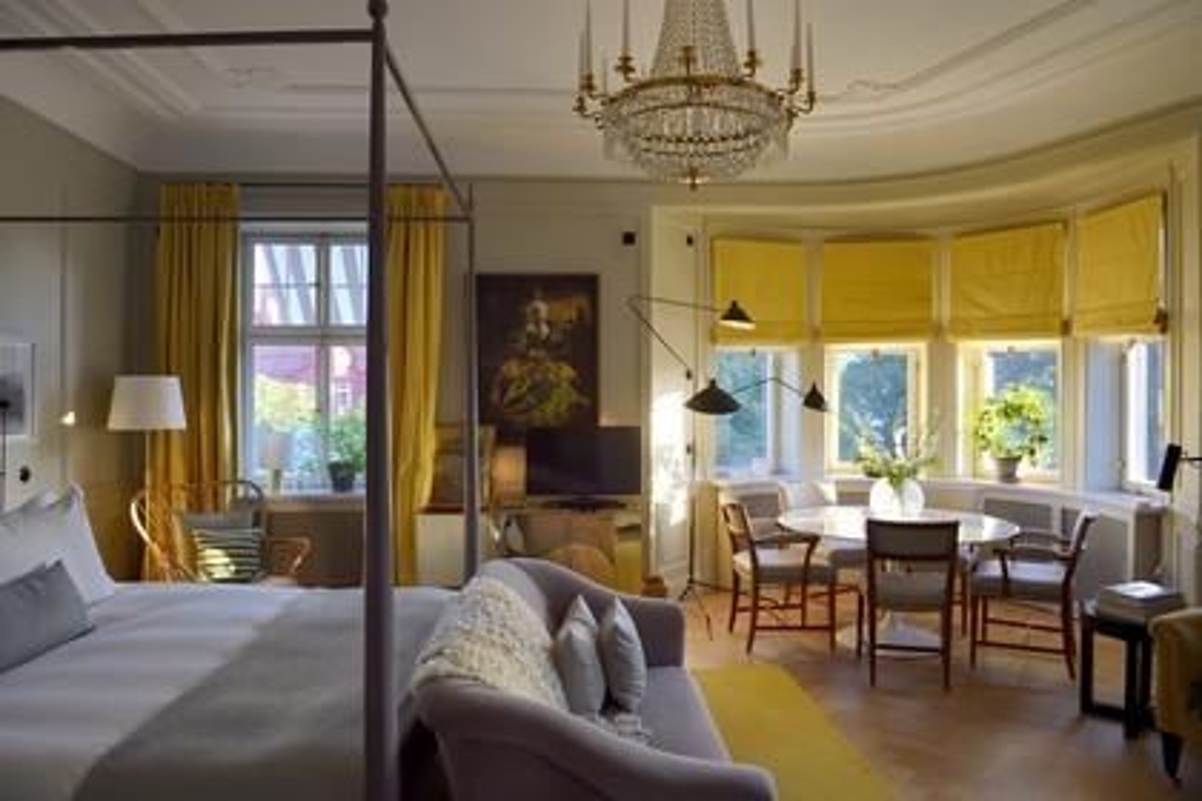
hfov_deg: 73.7
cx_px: 601
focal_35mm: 24
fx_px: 801
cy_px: 400
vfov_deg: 53.1
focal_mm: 24
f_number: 5
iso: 800
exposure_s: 1/125
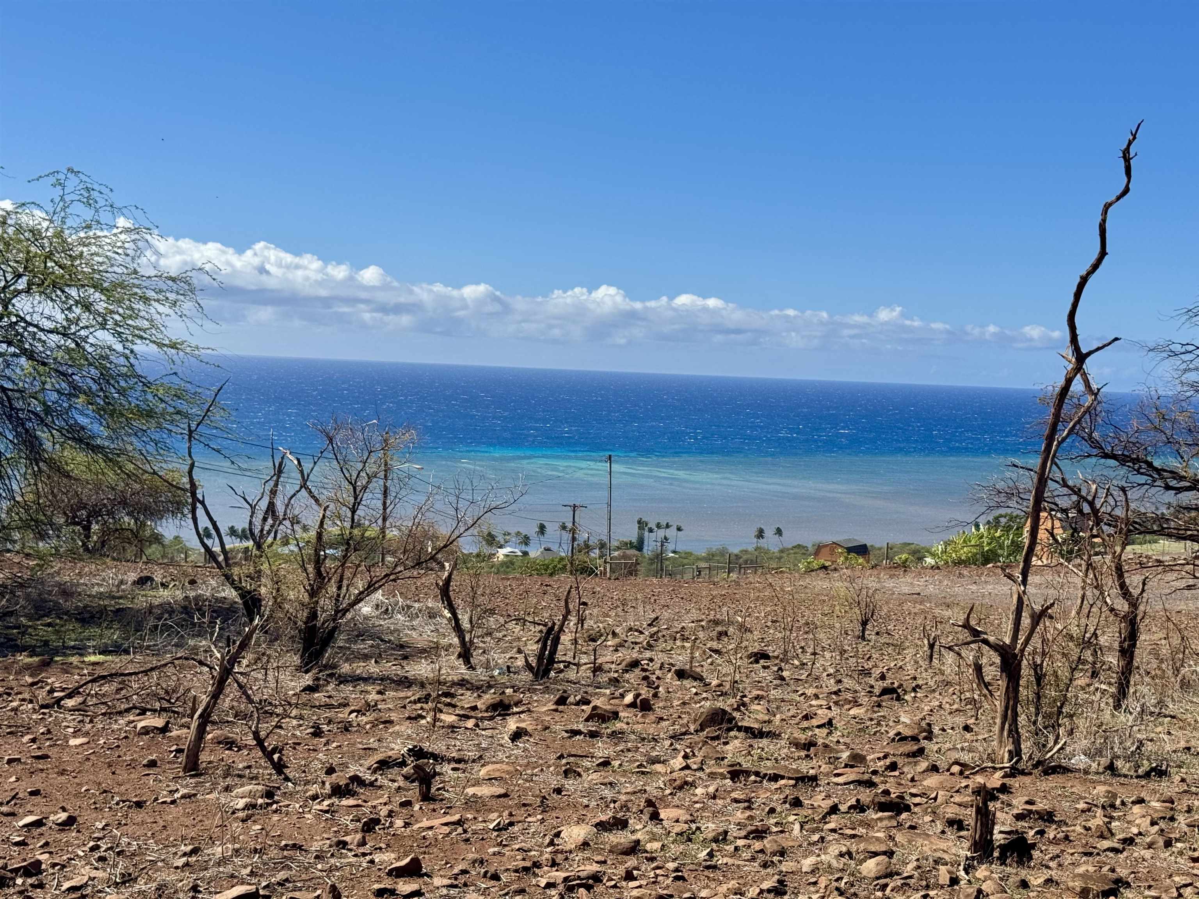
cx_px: 600
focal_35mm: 48
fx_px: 1663
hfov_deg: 39.7
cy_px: 450
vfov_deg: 30.3
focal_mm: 6.76
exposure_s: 1/5848
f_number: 1.78
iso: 64
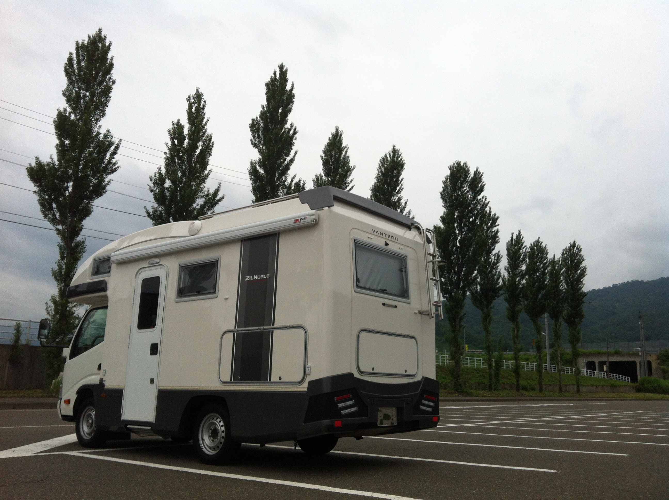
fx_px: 675
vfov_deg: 40.6
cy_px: 250
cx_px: 334
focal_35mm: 35
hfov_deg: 52.7
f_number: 2.8
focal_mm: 3.85
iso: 80
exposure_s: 1/1257
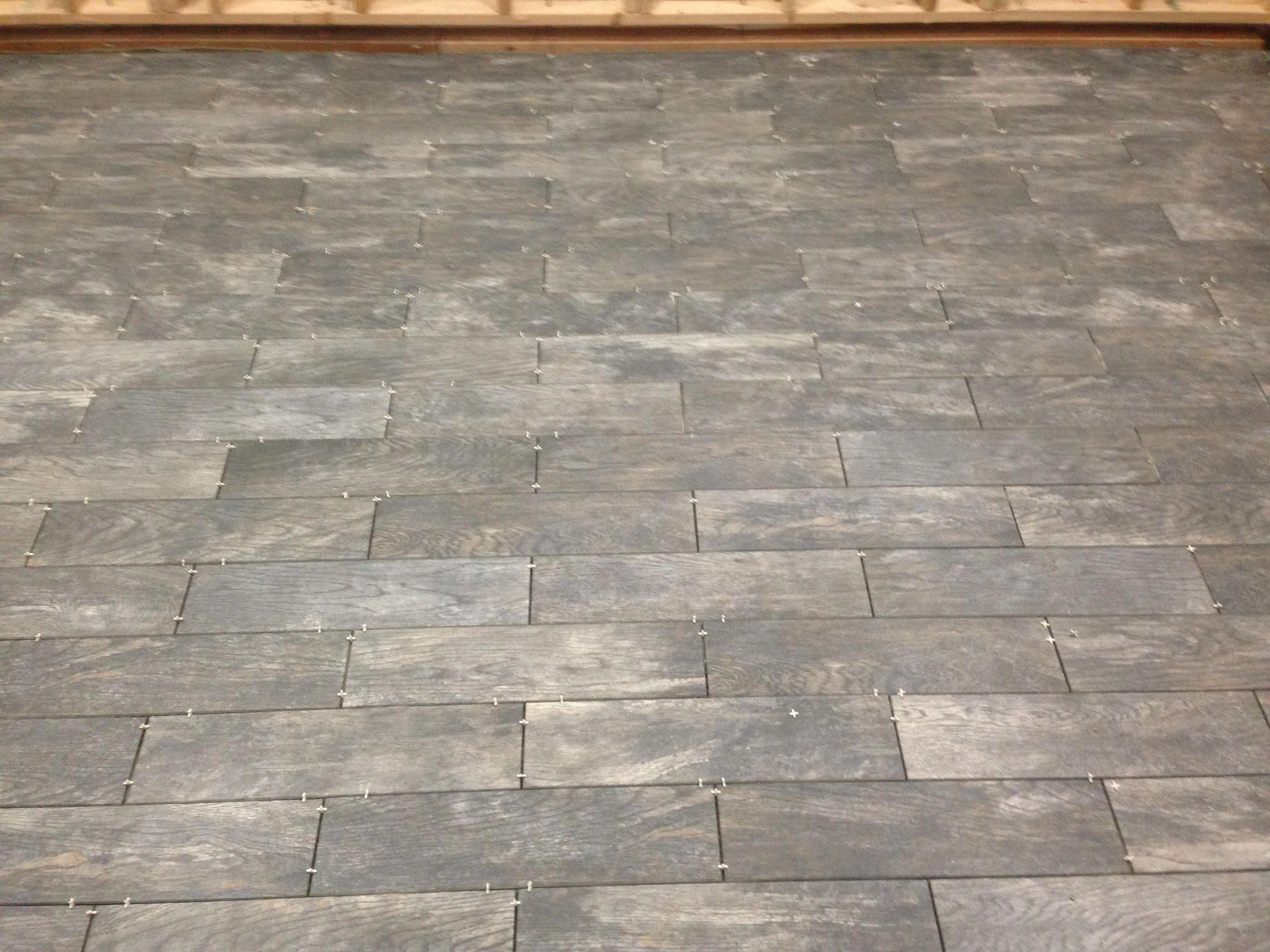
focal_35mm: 33
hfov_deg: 55.4
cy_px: 476
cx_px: 635
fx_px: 1211
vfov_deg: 42.9
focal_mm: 4.12
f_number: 2.4
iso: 160
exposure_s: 1/20
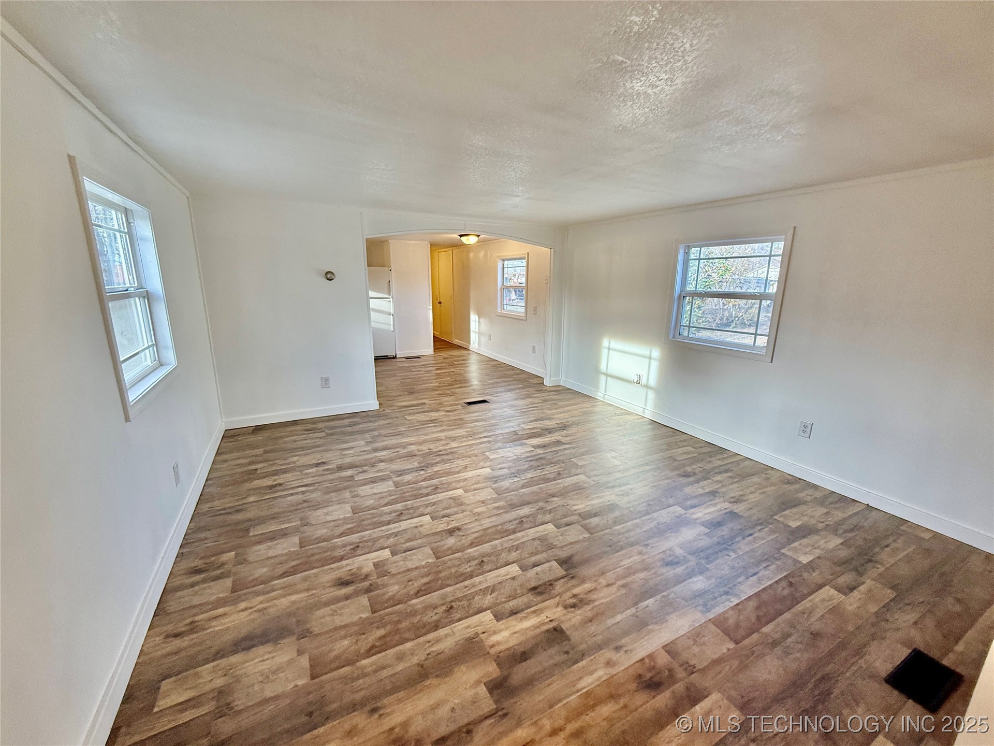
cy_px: 373
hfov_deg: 102.1
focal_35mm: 14
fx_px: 402
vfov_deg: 85.7
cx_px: 497
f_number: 2.2
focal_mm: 2.22
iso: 125
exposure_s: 1/120
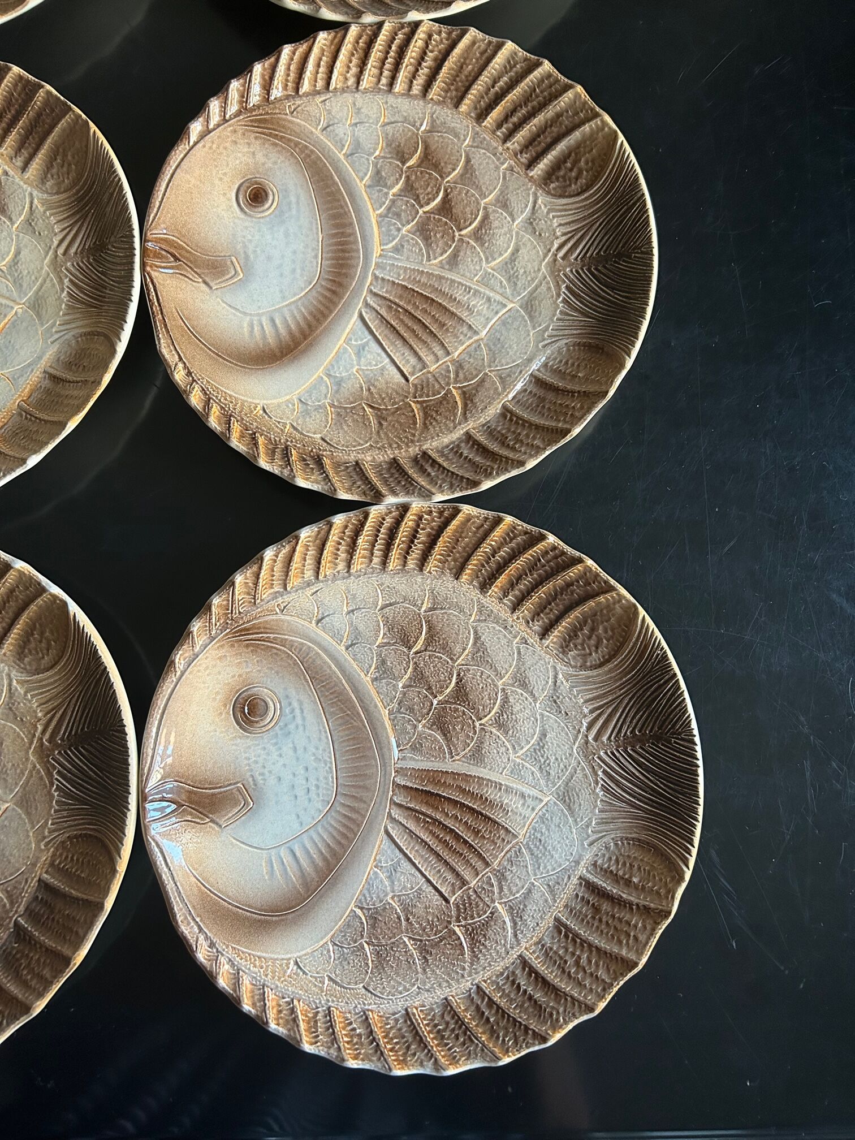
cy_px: 570
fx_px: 856
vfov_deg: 67.3
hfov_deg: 53.1
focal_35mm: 26
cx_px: 428
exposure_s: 1/60
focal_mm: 5.7
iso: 200
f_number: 1.5
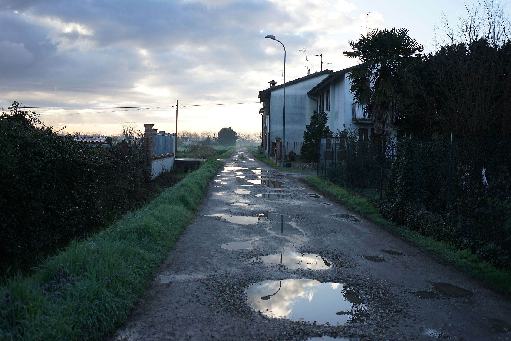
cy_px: 170
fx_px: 497
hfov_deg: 54.4
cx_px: 256
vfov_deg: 37.9
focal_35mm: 35
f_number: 4.5
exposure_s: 1/1000
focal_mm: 35
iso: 640
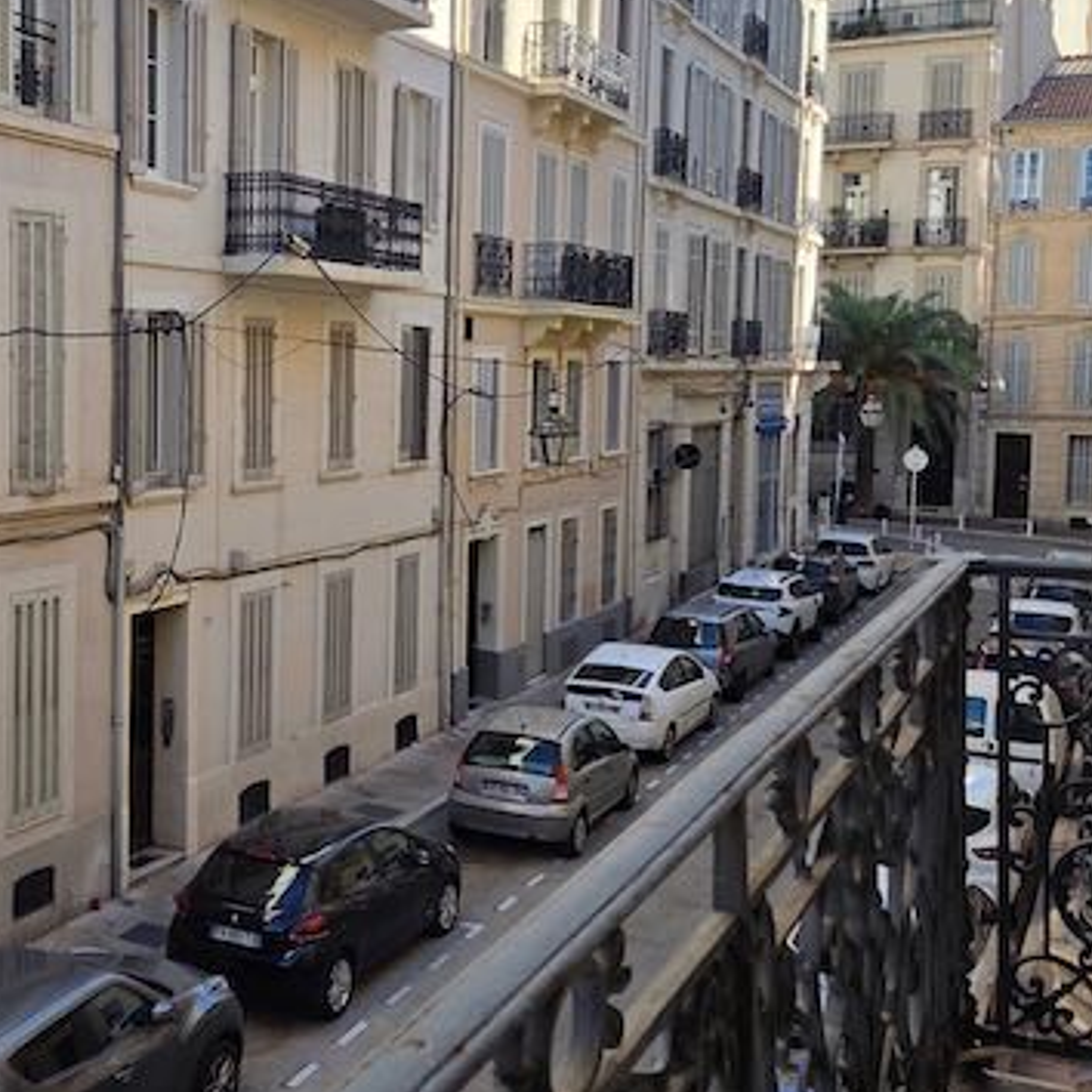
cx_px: 222
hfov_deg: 35.6
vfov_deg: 36.7
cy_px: 457
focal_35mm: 46
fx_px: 1642
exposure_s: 1/3229
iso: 80
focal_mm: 5.4
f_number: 1.8
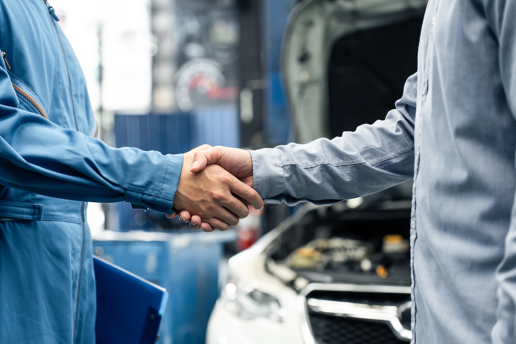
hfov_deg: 28.5
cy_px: 172
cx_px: 258
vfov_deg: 19.2
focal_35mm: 71
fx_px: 1018
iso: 500
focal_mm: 71
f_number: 2.8
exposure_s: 1/250
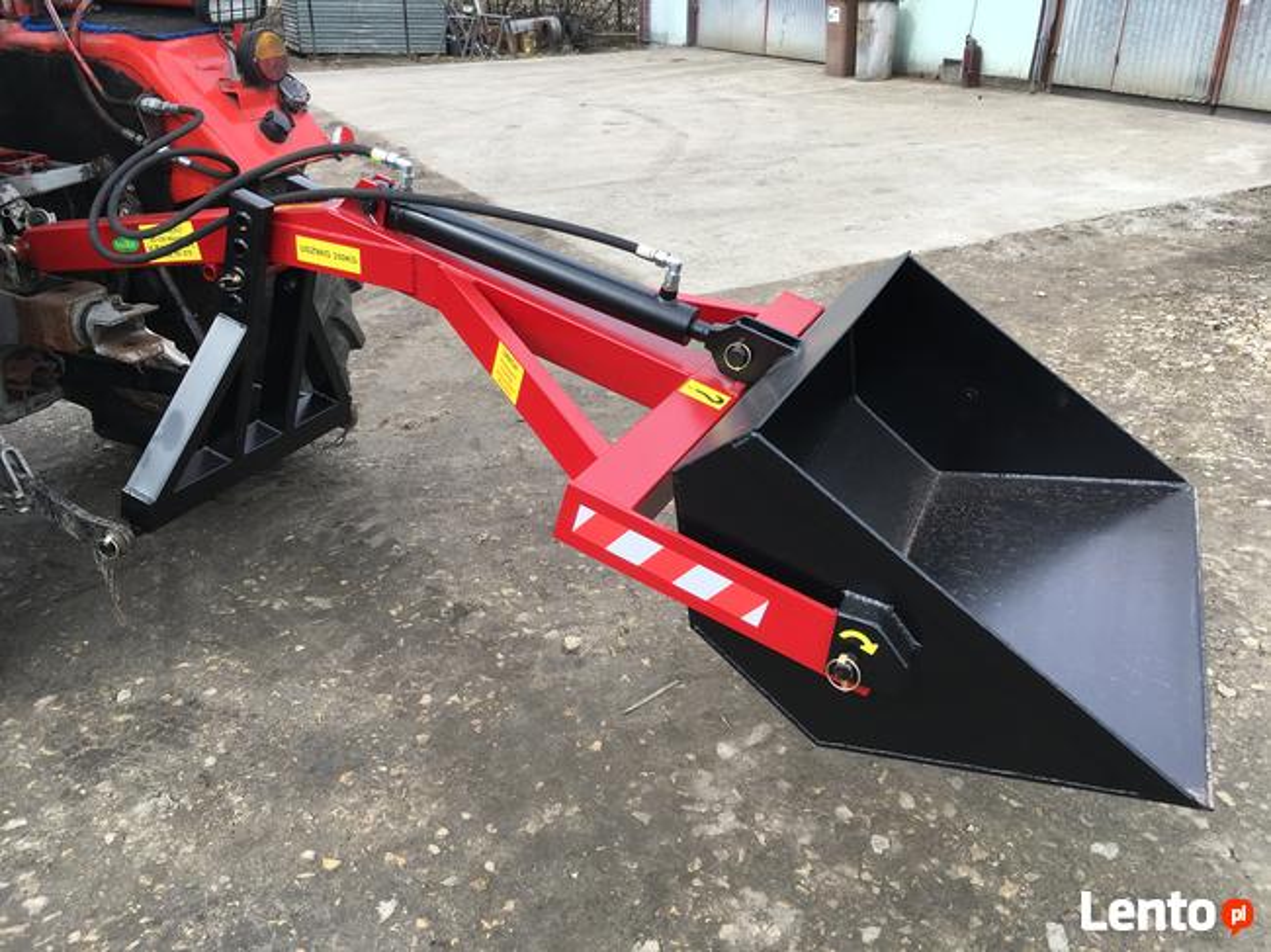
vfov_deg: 48.2
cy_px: 476
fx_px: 1064
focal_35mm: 29
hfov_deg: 61.7
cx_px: 636
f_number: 2.2
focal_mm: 4.15
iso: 25
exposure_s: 1/496
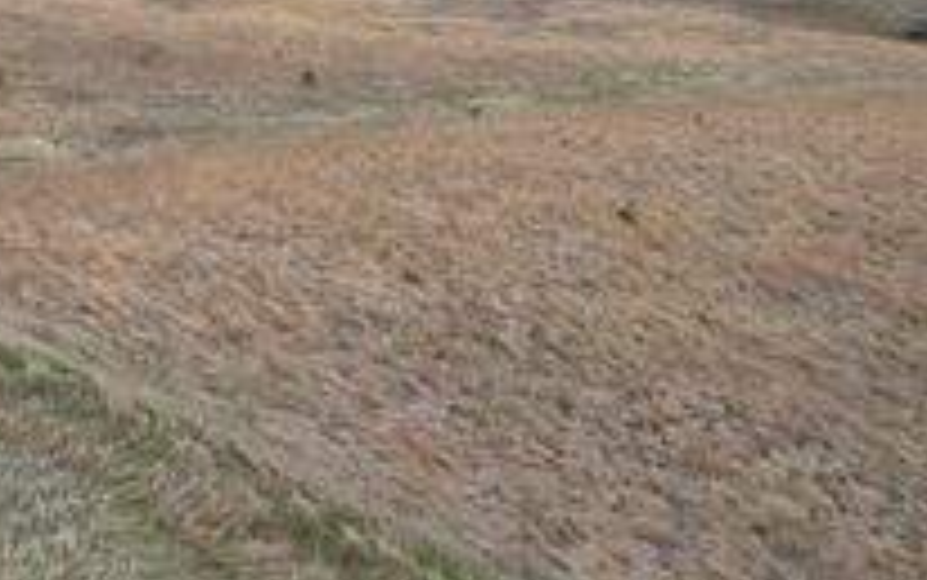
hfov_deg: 39.0
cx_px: 148
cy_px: 355
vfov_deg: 26.3
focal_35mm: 49
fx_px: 1239
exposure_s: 1/500
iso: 100
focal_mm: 8.38
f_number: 2.8
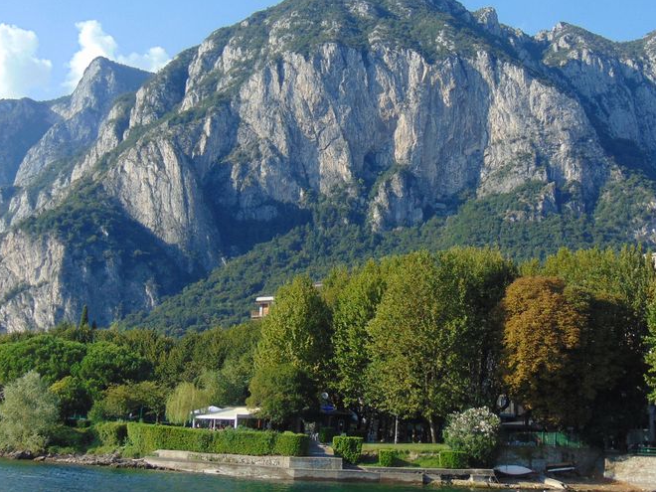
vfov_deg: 25.2
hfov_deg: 33.2
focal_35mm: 58
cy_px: 229
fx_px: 1099
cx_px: 360
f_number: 3.2
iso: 80
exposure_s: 1/640
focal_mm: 6.3
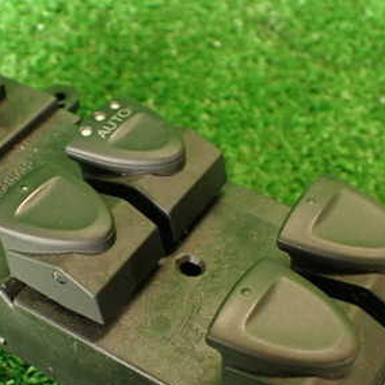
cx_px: 133
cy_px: 283
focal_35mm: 56
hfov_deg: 30.4
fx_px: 705
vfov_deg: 30.1
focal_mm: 5.4
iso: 250
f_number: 2.3
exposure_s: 1/30
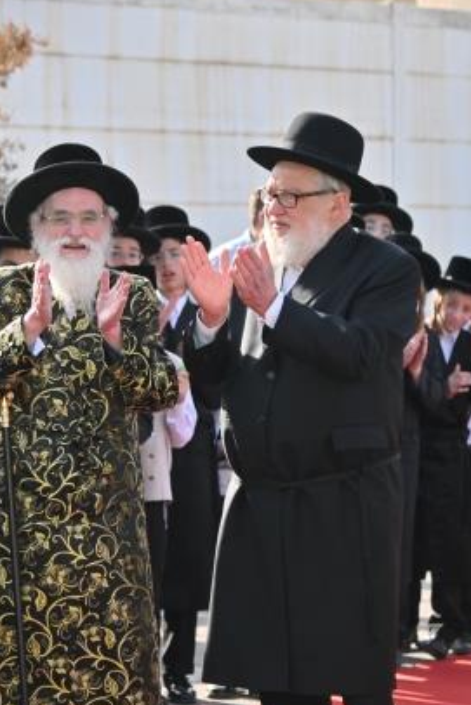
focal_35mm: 189
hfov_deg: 7.3
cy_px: 379
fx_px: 3706
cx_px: 68
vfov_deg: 10.9
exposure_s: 1/1000
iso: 100
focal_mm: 75
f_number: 4
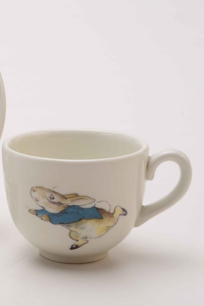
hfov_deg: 12.4
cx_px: -21
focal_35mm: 109
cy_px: 152
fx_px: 926
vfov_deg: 18.8
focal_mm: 48
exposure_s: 1/160
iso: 100
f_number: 29
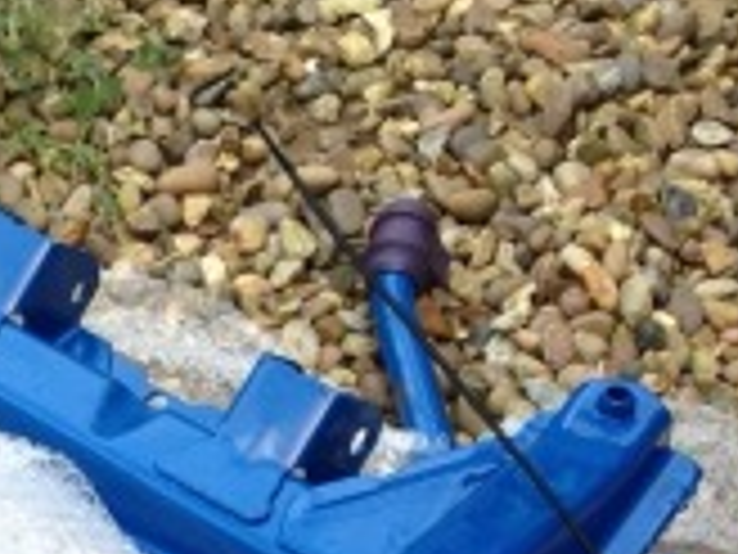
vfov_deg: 8.3
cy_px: 1040
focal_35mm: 171
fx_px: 3646
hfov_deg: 11.4
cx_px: -126
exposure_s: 1/222
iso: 64
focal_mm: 4.3
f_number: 2.4
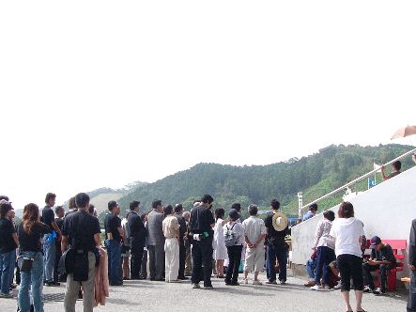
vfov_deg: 28.0
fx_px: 625
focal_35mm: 52
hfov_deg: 36.6
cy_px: 141
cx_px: 150
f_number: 2.8
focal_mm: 6
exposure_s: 1/1000
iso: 100
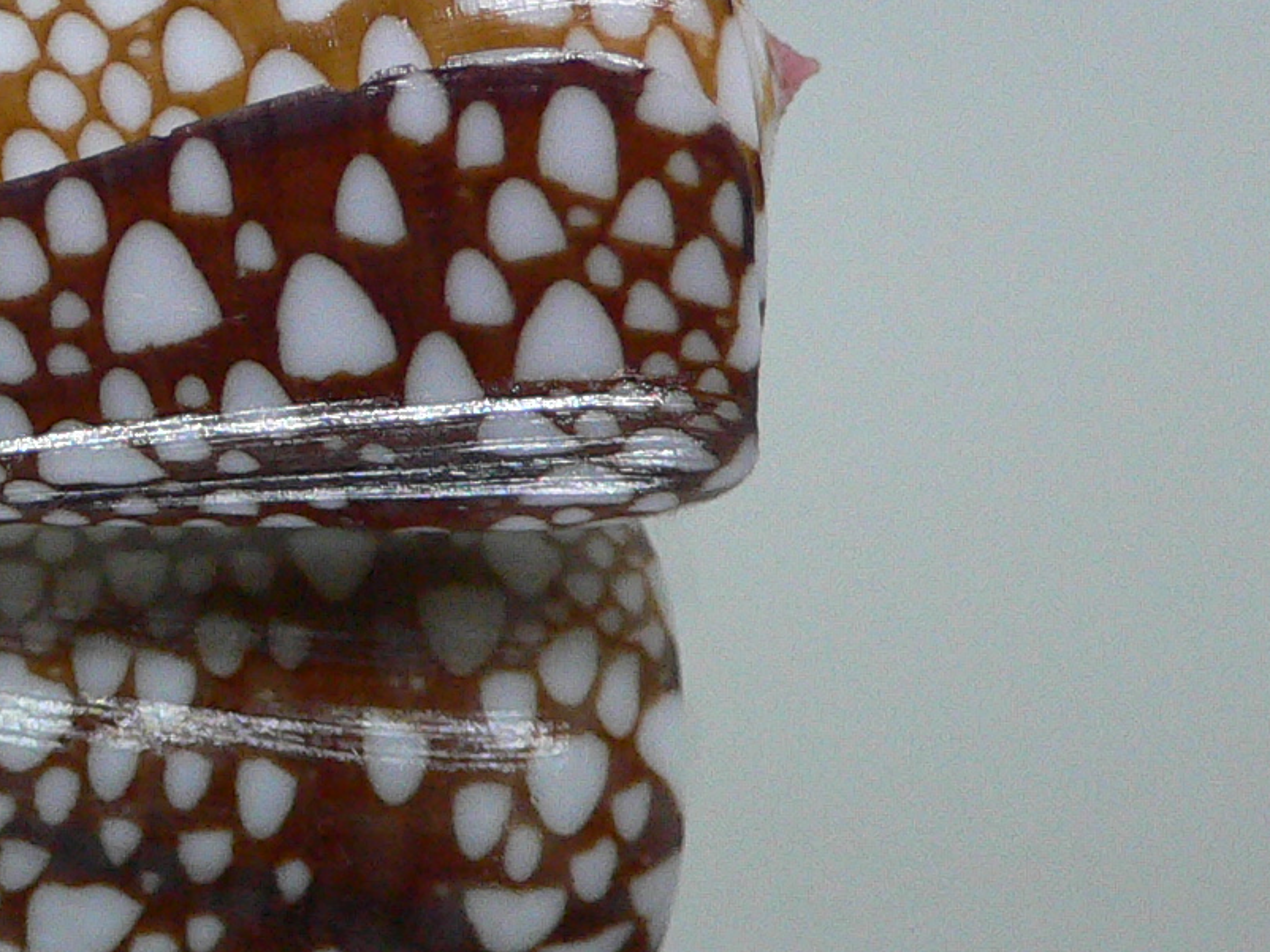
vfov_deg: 16.7
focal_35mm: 88
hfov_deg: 21.4
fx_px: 3228
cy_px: 298
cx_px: -27
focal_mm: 4.6
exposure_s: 1/50
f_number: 2.8
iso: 200
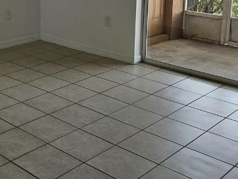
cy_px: 23
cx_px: 49
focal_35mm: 59
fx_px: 406
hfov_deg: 31.9
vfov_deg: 24.2
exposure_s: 1/207
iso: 160
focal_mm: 5.4
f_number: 1.8
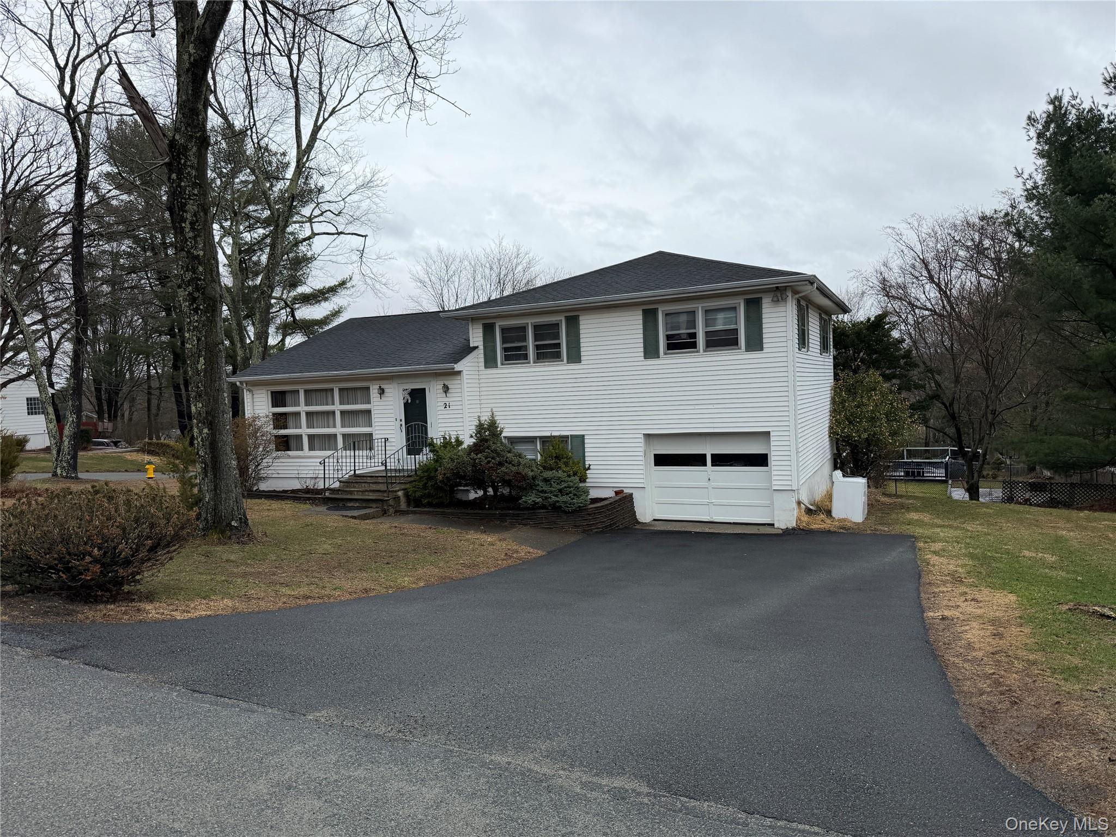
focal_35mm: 24
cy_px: 418
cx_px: 558
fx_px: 774
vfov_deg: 56.8
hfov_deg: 71.6
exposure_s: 1/3425
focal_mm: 6.76
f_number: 1.78
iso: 80
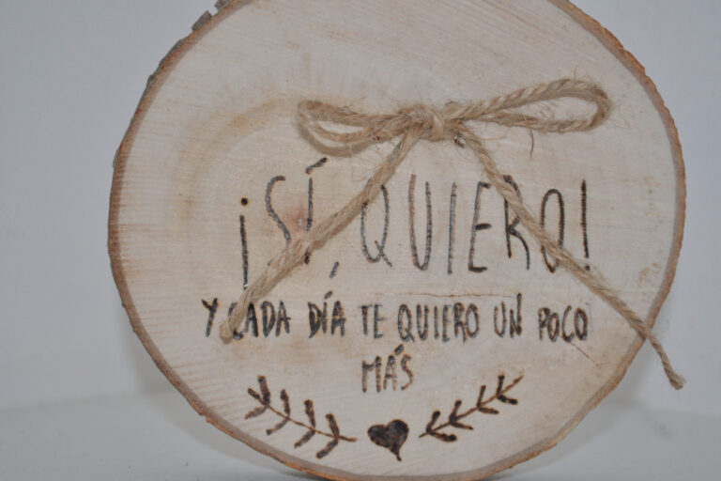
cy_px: 240
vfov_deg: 17.5
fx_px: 1562
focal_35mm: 78
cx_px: 360
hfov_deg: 26.0
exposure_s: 1/30
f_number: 5.6
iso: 360
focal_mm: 52
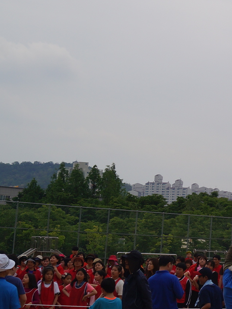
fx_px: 965
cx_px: 433
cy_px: 104
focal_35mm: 108
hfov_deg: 12.4
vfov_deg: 18.2
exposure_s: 1/200
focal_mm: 26
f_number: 13
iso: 100
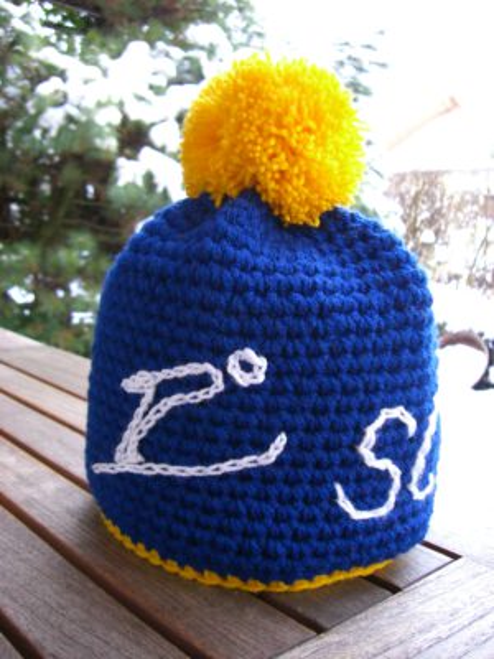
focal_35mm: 38
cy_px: 330
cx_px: 247
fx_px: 723
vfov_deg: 49.0
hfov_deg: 37.7
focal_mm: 6.2
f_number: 2.7
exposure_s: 1/125
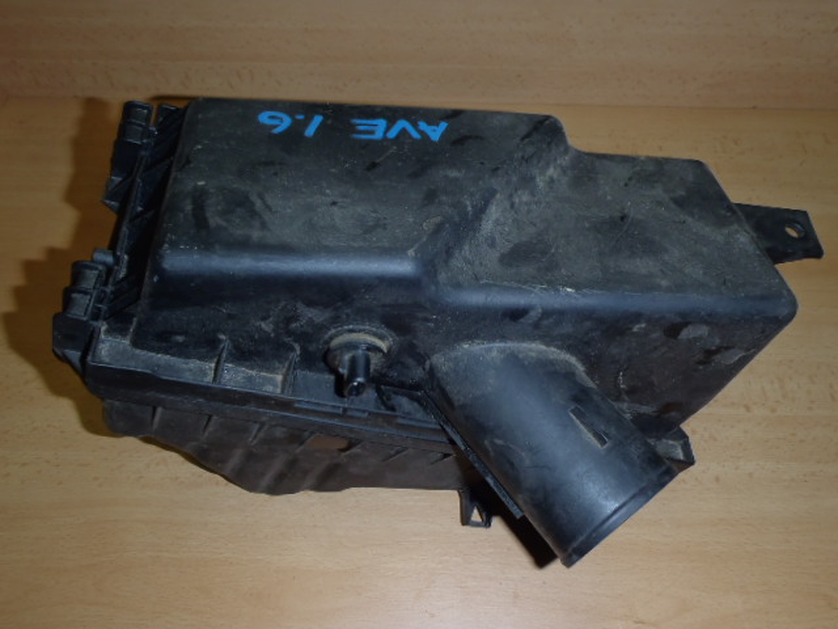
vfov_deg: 49.7
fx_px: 678
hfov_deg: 63.4
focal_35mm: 28
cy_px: 314
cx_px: 419
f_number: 3.9
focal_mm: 5
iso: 100
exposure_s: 1/30
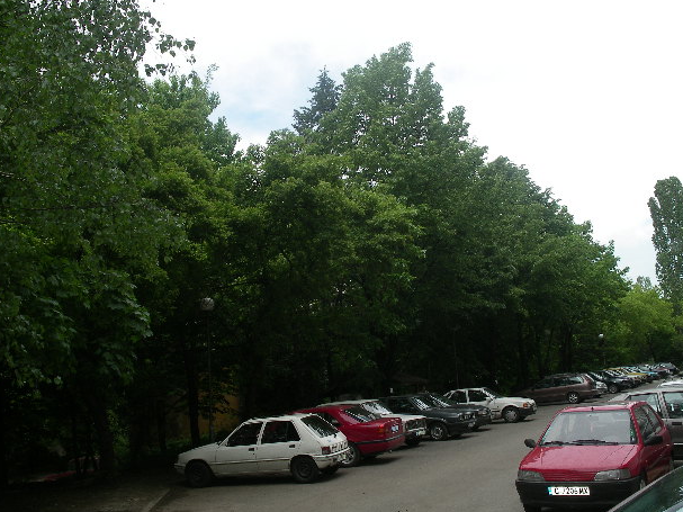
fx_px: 769
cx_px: 329
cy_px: 262
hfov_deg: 47.9
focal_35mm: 39
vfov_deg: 36.8
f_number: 4.2
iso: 80
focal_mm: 7.8
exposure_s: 1/250
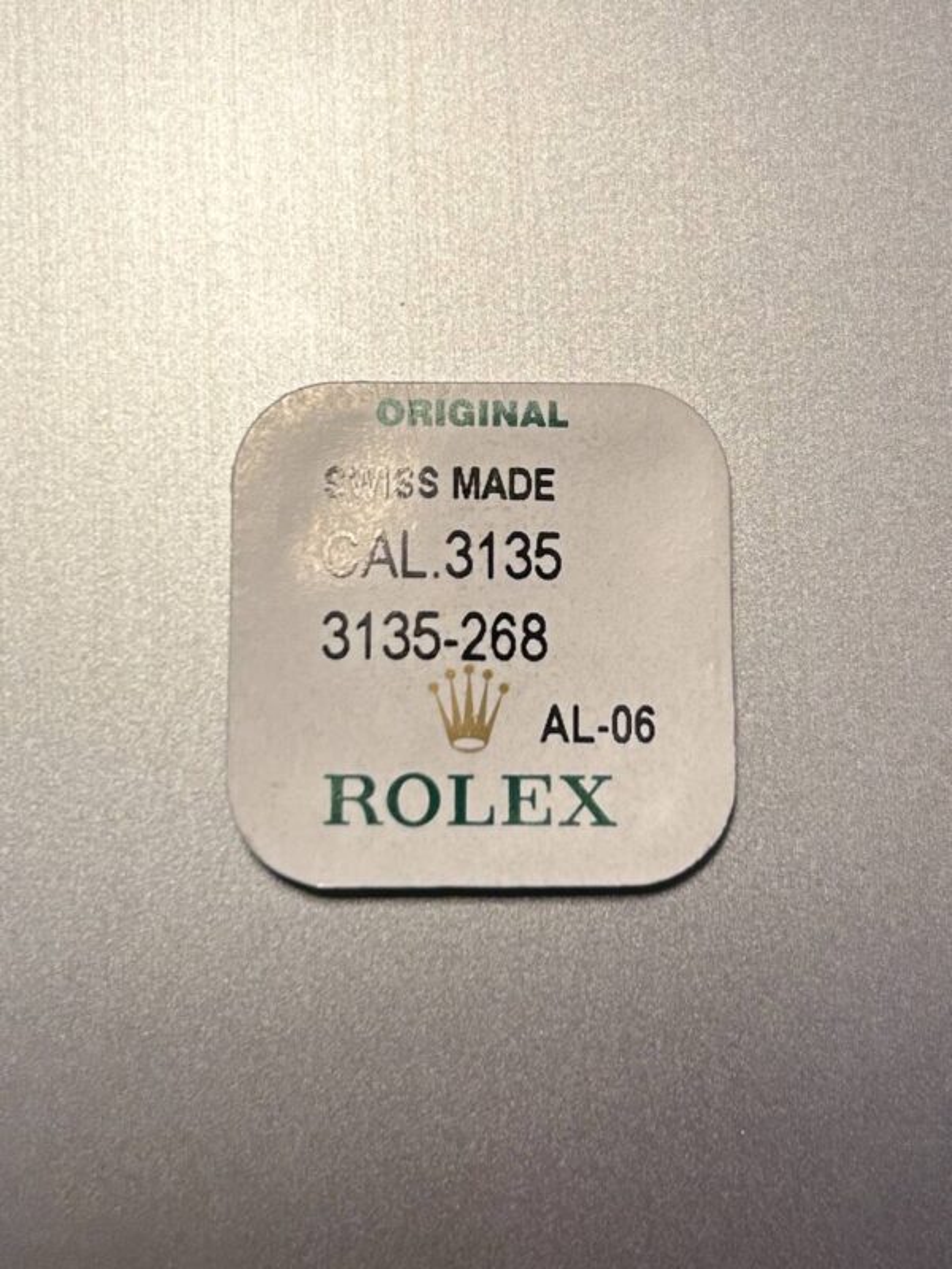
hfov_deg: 53.1
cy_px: 634
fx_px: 953
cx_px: 476
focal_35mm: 26
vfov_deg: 67.3
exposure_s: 1/100
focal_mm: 5.7
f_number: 1.5
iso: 32
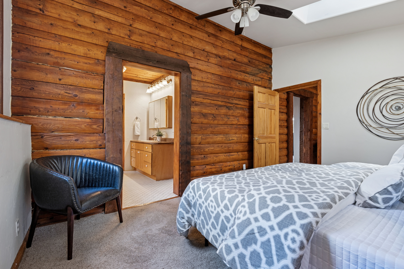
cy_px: 134
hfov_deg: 93.3
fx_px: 191
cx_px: 202
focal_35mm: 17
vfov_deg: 70.4
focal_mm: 17
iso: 400
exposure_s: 1/10
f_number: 11
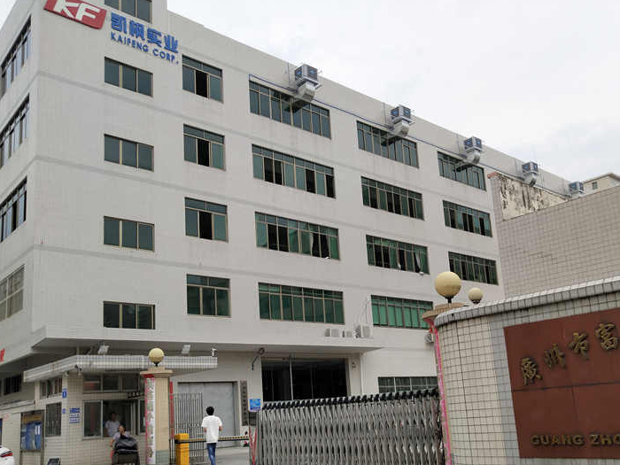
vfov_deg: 37.5
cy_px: 290
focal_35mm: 38
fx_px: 681
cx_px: 341
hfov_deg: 48.9
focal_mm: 3.95
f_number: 1.8
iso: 133
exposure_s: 1/1062
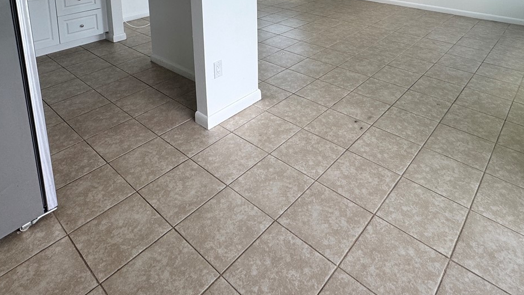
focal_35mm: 26
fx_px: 361
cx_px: 271
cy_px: -22
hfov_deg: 71.9
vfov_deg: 37.8
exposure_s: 1/99
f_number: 2.2
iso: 50
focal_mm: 2.22
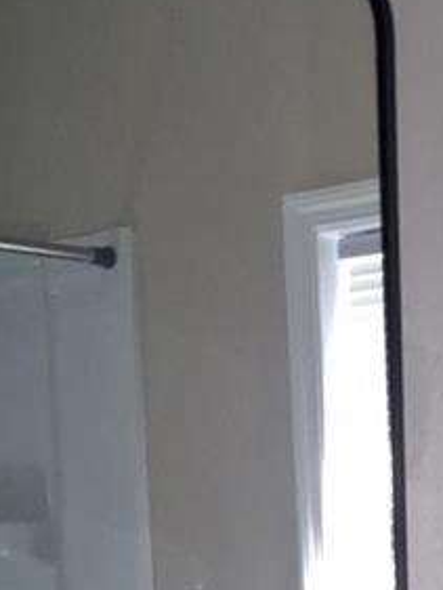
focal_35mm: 111
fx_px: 1893
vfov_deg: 16.9
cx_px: 760
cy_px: 729
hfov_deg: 12.4
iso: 500
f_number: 1.8
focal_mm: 3.98
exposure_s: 1/50
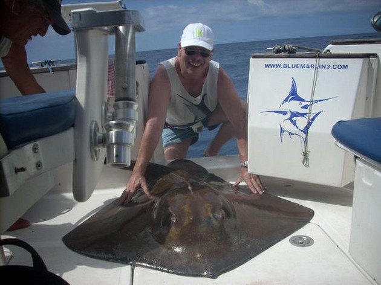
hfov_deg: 50.2
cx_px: 190
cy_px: 142
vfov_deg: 38.6
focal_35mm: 37
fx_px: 407
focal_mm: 6.2
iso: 64
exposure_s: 1/594
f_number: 5.6
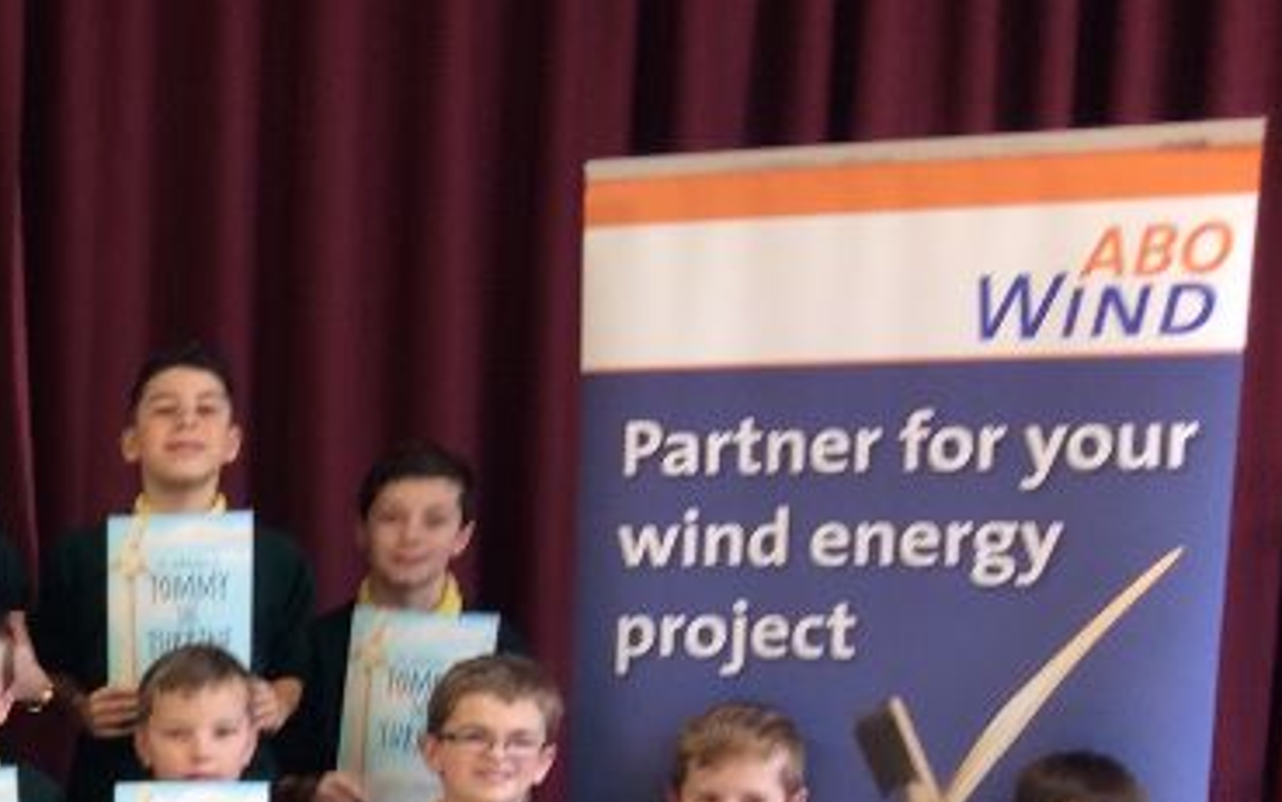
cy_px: 1042
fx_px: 3146
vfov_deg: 14.0
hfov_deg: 21.2
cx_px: -316
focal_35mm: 90
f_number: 2.4
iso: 32
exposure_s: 1/25
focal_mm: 3.3
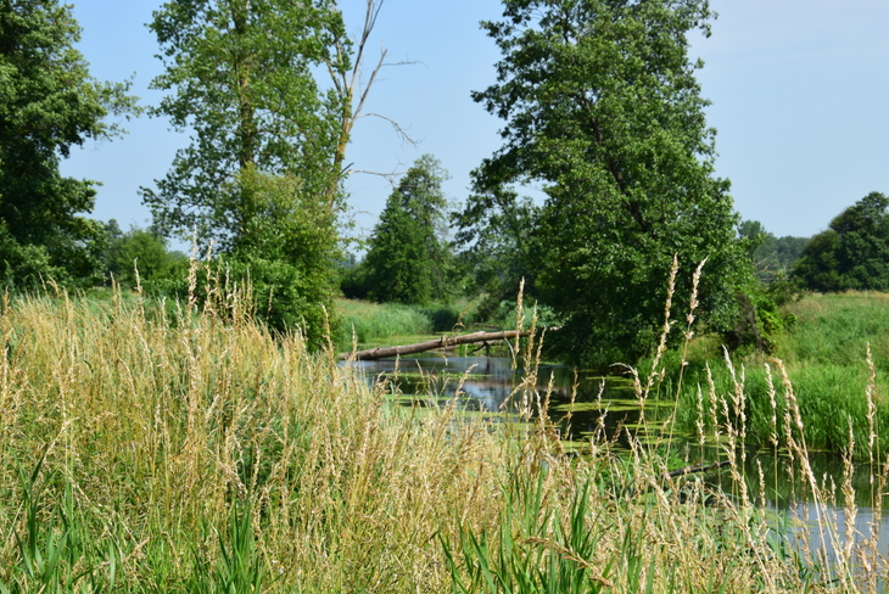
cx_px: 468
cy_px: 320
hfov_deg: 29.2
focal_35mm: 69
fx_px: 1705
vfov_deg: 19.8
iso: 400
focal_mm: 42
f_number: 11
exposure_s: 1/500
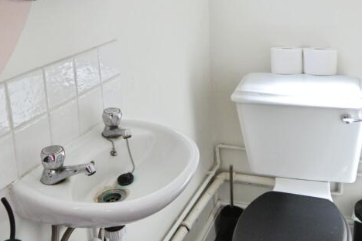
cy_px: 126
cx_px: 227
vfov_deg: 36.8
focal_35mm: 36
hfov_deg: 52.4
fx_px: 363
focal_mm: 11
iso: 400
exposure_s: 1/100
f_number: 5
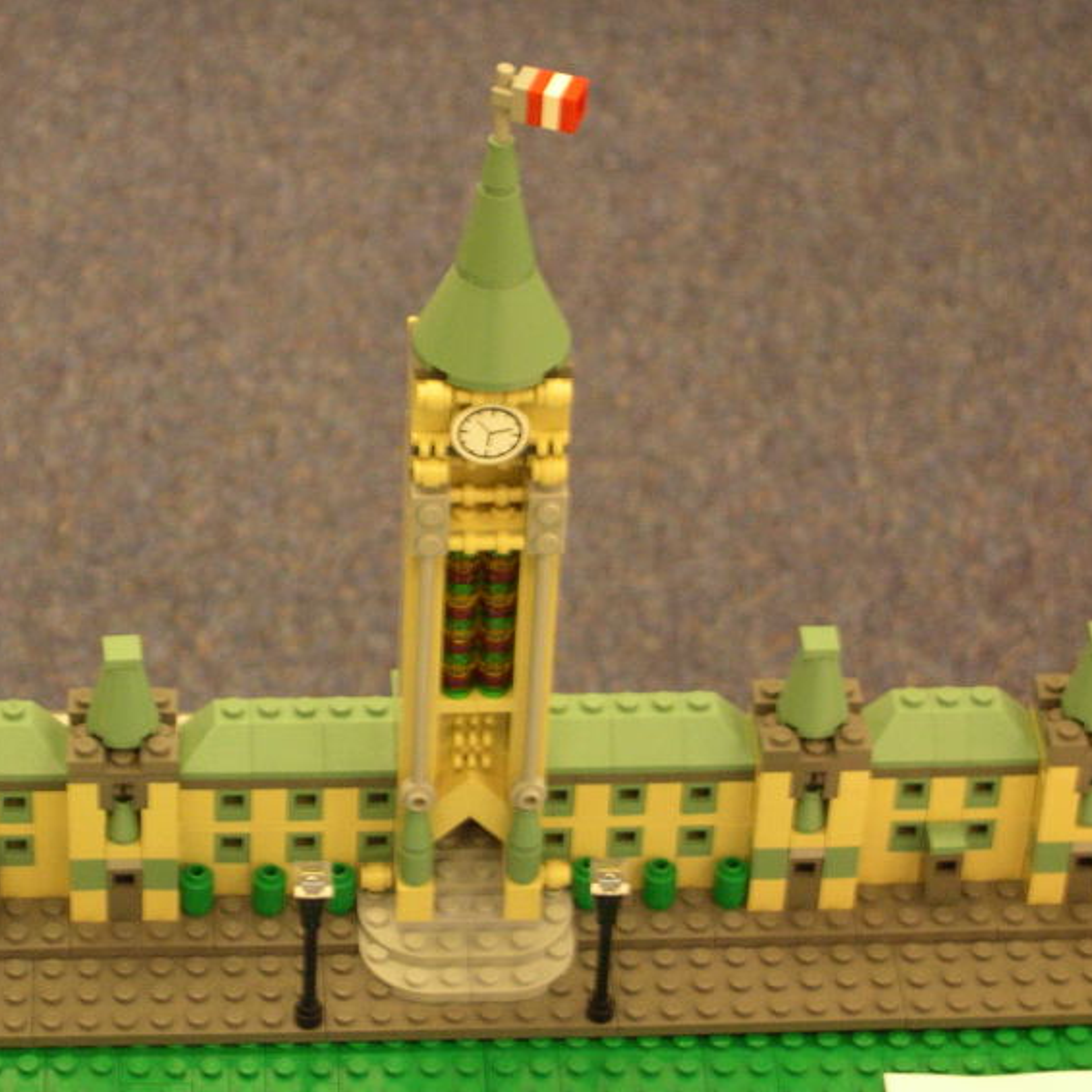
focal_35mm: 115
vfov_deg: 15.2
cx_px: 390
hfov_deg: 15.1
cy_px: 531
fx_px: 4104
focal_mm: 19.5
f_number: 4.5
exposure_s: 1/8.7
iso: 400
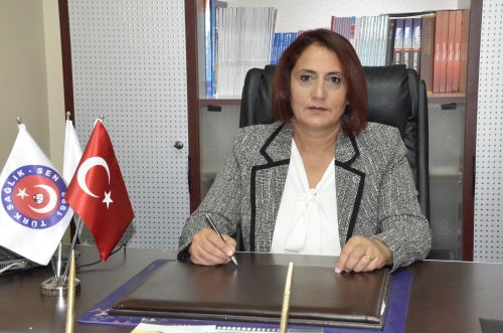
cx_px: 252
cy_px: 166
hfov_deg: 32.0
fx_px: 878
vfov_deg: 21.5
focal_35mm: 63
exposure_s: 1/60
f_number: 8
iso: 5000
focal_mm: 42
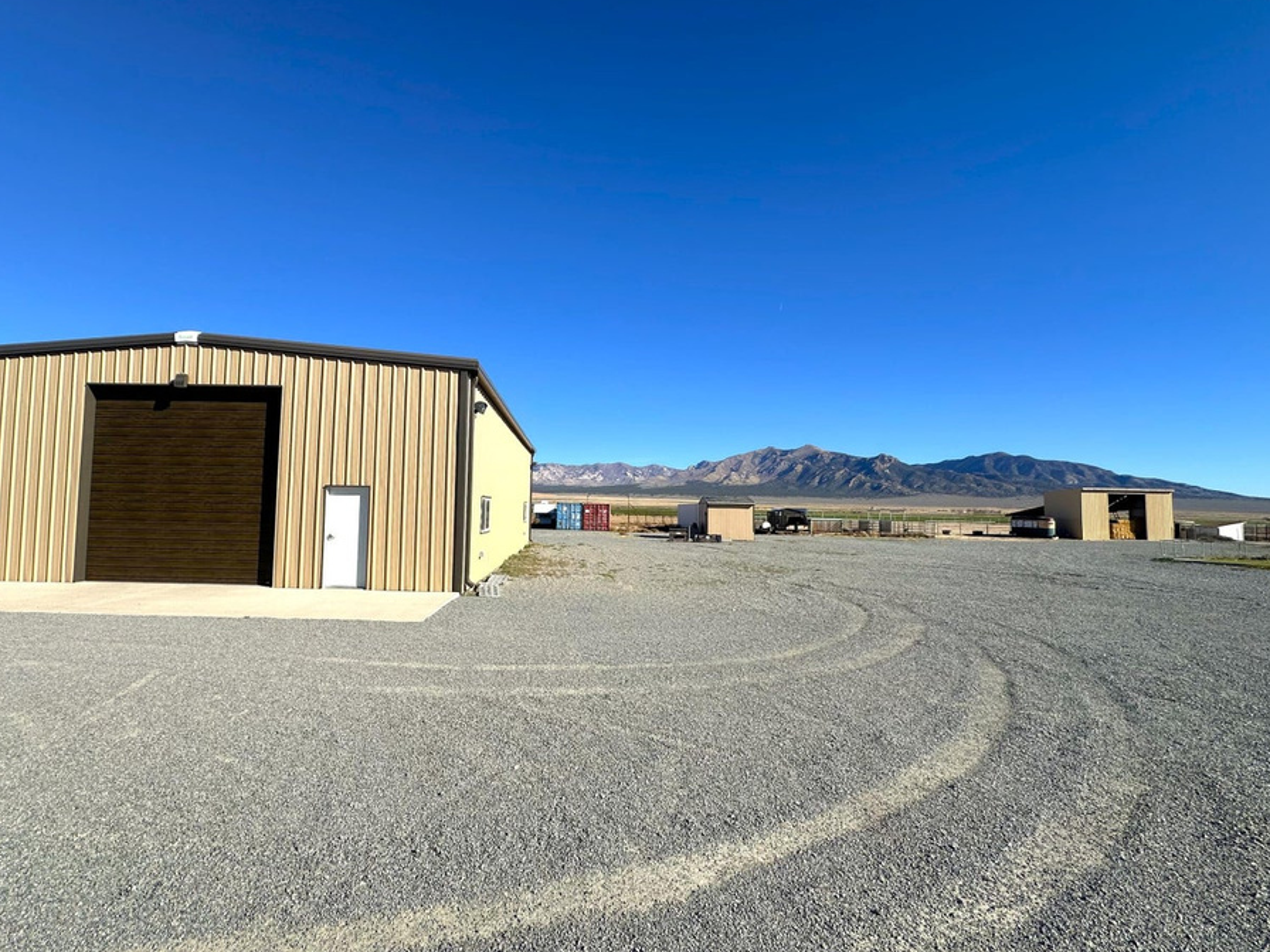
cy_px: 477
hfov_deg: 94.1
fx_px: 587
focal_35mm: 16
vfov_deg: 78.1
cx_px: 561
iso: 50
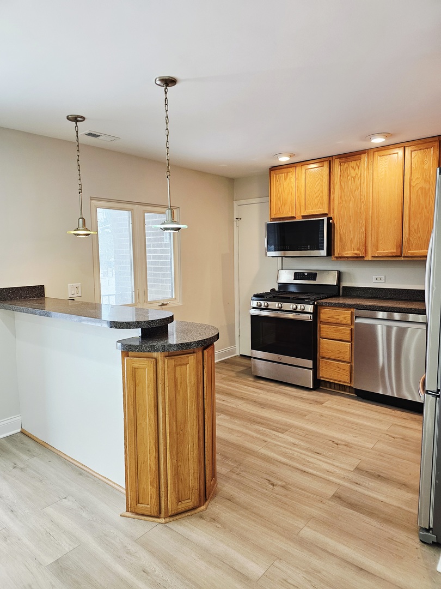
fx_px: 391
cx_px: 220
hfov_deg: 58.9
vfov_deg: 73.9
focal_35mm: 23
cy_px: 294
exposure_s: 1/120
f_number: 1.7
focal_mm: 6.3
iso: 160
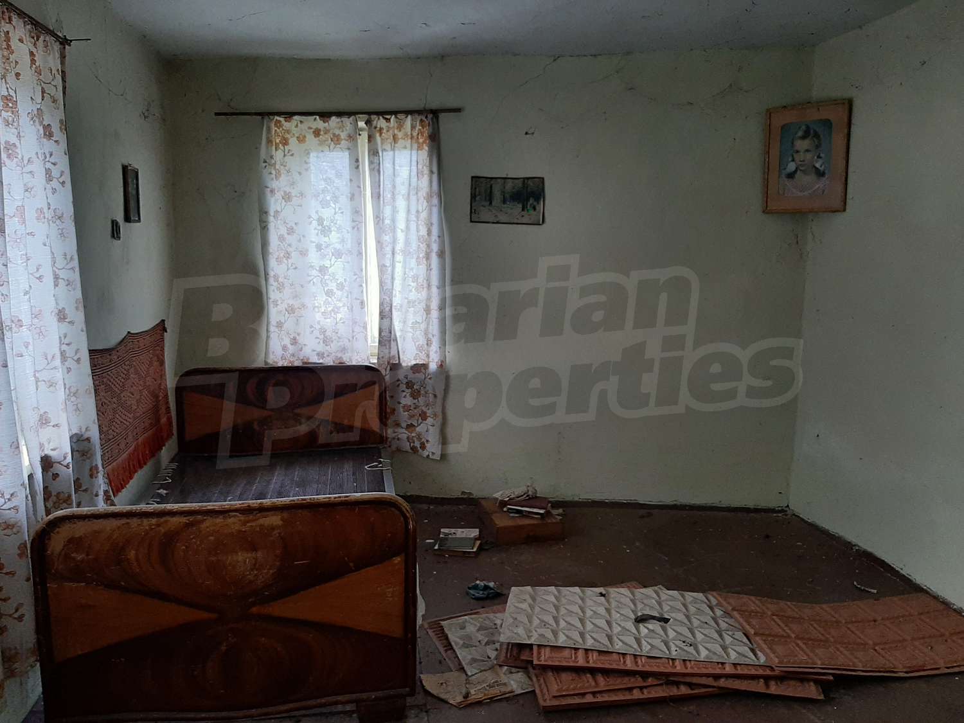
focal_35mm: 26
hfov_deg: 67.3
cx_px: 482
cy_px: 362
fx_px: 724
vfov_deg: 53.1
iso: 200
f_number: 1.7
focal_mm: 3.93
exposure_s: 1/33
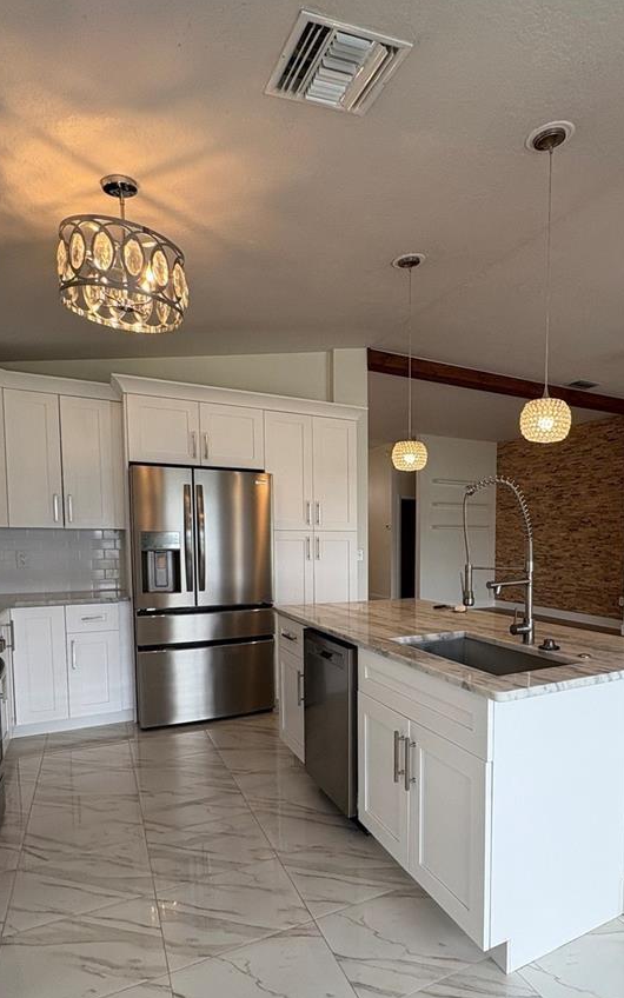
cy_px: 579
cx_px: 442
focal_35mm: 21
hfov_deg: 55.4
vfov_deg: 81.7
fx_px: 571
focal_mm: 2.22
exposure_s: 1/120
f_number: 2.2
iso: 100
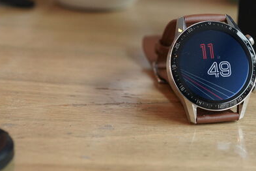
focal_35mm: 116
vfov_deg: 11.8
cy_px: 27
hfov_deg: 17.2
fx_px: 825
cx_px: 261
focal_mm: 55
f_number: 4.5
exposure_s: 1/250
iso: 3200
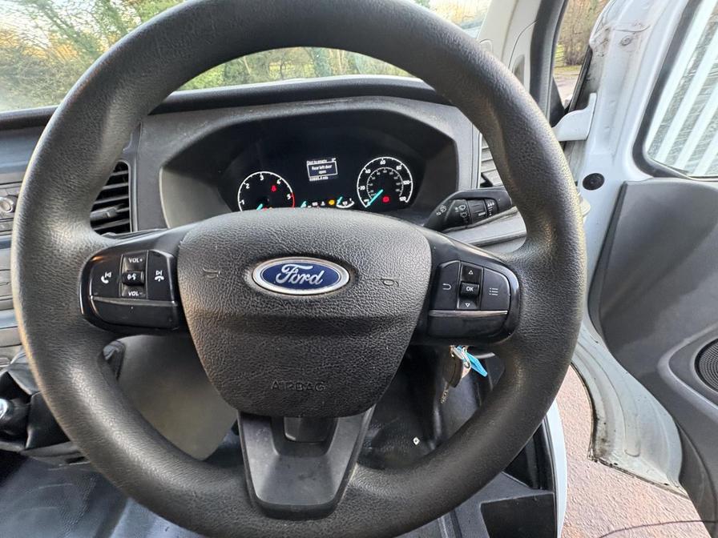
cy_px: 269
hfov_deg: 102.1
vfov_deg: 85.7
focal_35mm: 14
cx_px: 359
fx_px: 290
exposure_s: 1/60
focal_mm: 2.22
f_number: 2.2
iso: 400
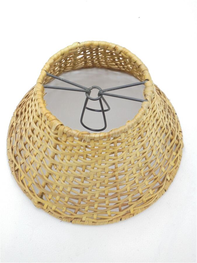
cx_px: 98
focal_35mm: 38
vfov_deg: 49.0
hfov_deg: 37.7
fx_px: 288
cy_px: 132
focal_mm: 6.9
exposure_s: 1/30
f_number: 4.2
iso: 250
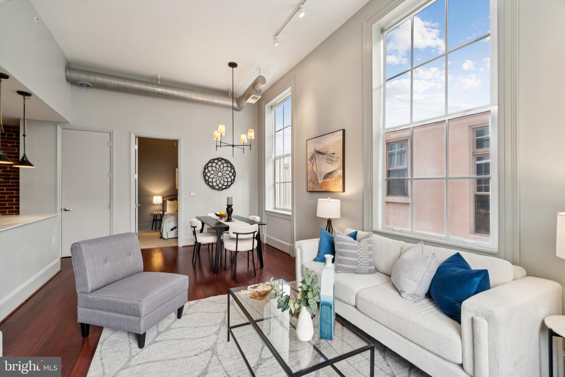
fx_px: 235
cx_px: 282
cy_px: 188
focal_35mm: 15
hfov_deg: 100.4
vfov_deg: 77.3
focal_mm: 10
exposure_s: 1/20
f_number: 7.1
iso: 200
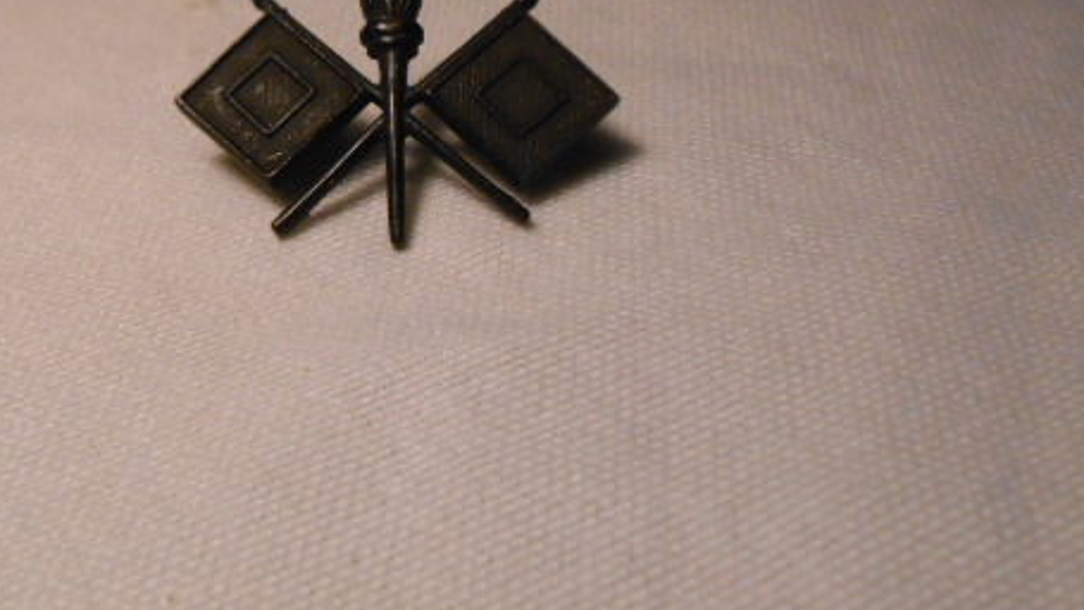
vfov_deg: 25.7
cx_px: 386
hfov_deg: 44.1
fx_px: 1322
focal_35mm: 46
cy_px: 160
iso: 400
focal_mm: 5.3
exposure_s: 1/250
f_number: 3.8
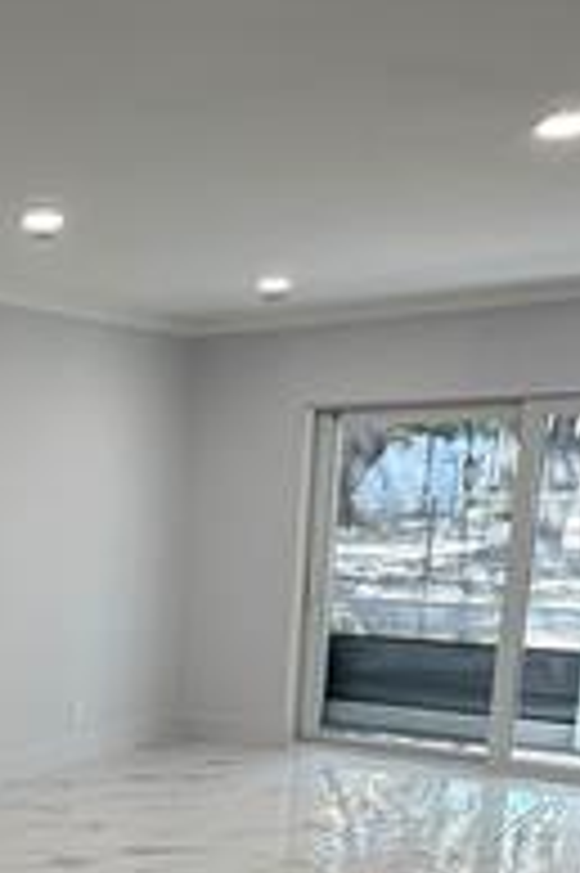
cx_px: -40
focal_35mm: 45
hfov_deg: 27.5
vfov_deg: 35.7
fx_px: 1089
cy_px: 1008
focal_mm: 2.22
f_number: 2.2
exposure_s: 1/120
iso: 80
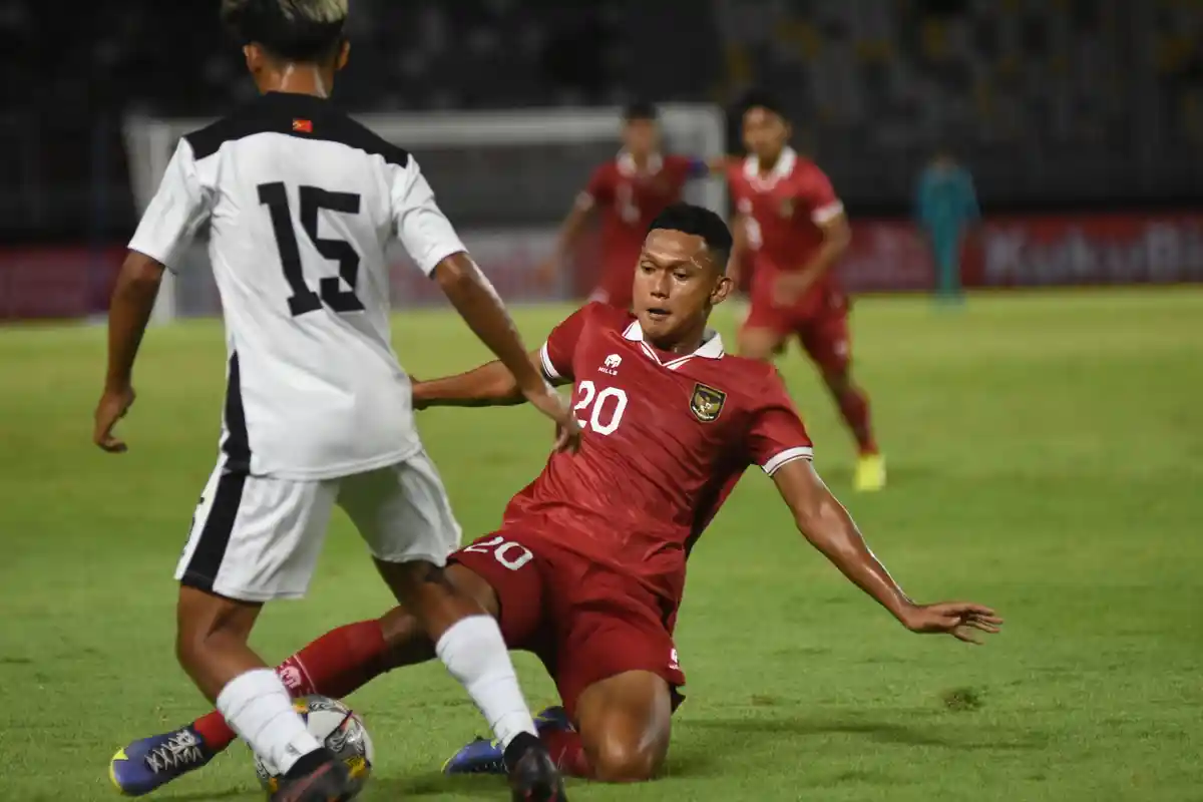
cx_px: 602
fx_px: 8521
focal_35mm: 255
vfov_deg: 5.4
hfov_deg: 8.1
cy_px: 401
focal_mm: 170
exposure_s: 1/1600
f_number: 2.8
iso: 2000
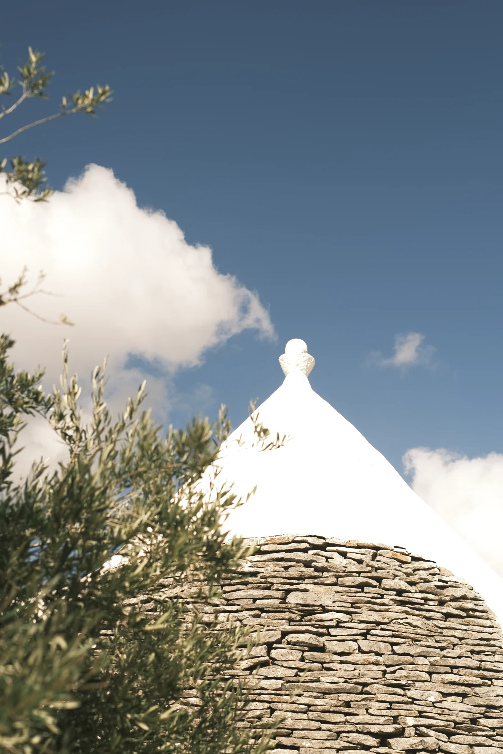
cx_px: 260
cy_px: 353
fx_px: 1341
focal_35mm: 64
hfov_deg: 21.2
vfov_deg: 31.4
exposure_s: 1/3200
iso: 125
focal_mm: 35
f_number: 2.8
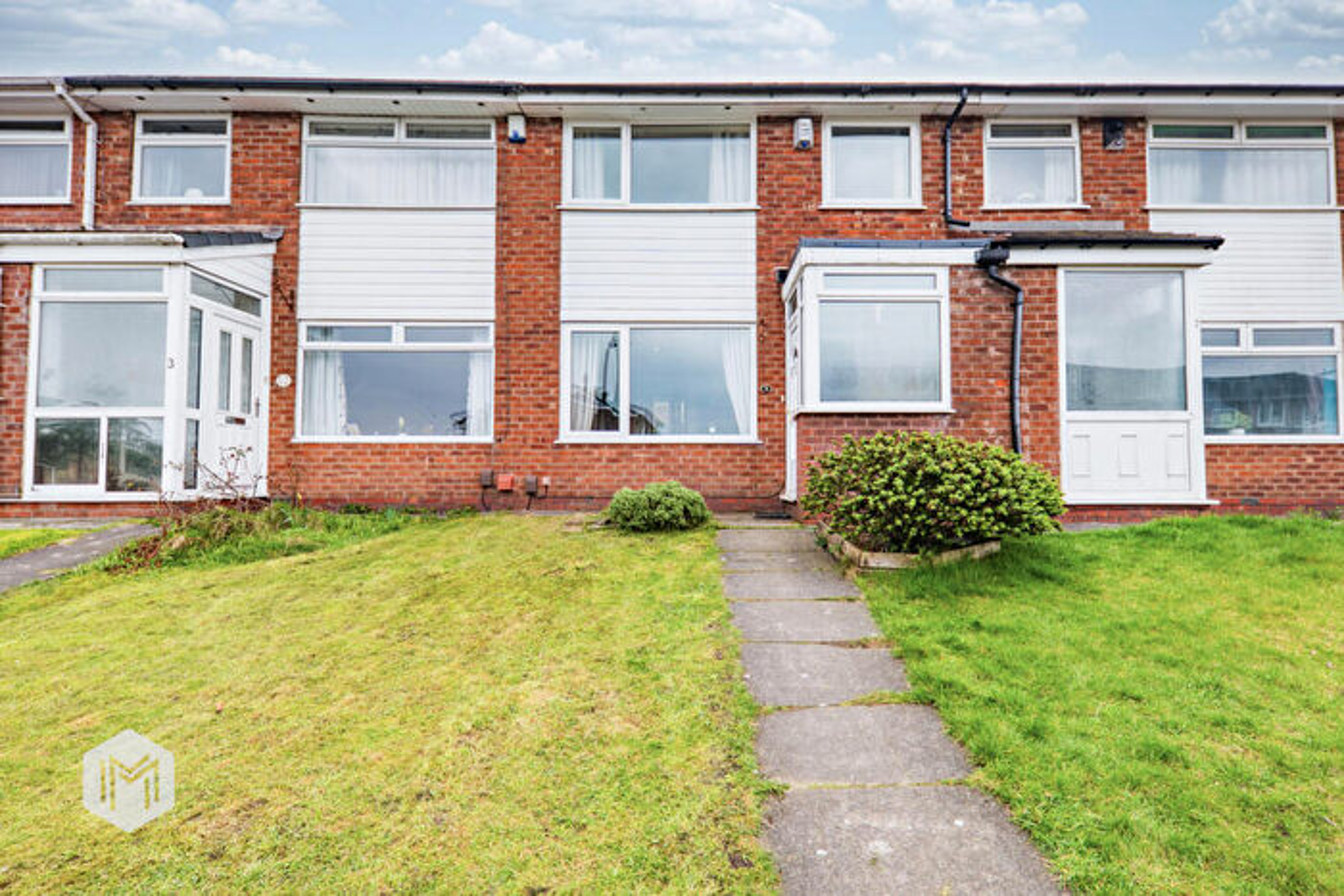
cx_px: 672
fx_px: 560
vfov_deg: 77.4
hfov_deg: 100.4
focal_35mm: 15
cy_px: 448
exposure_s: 1/160
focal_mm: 15
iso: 200
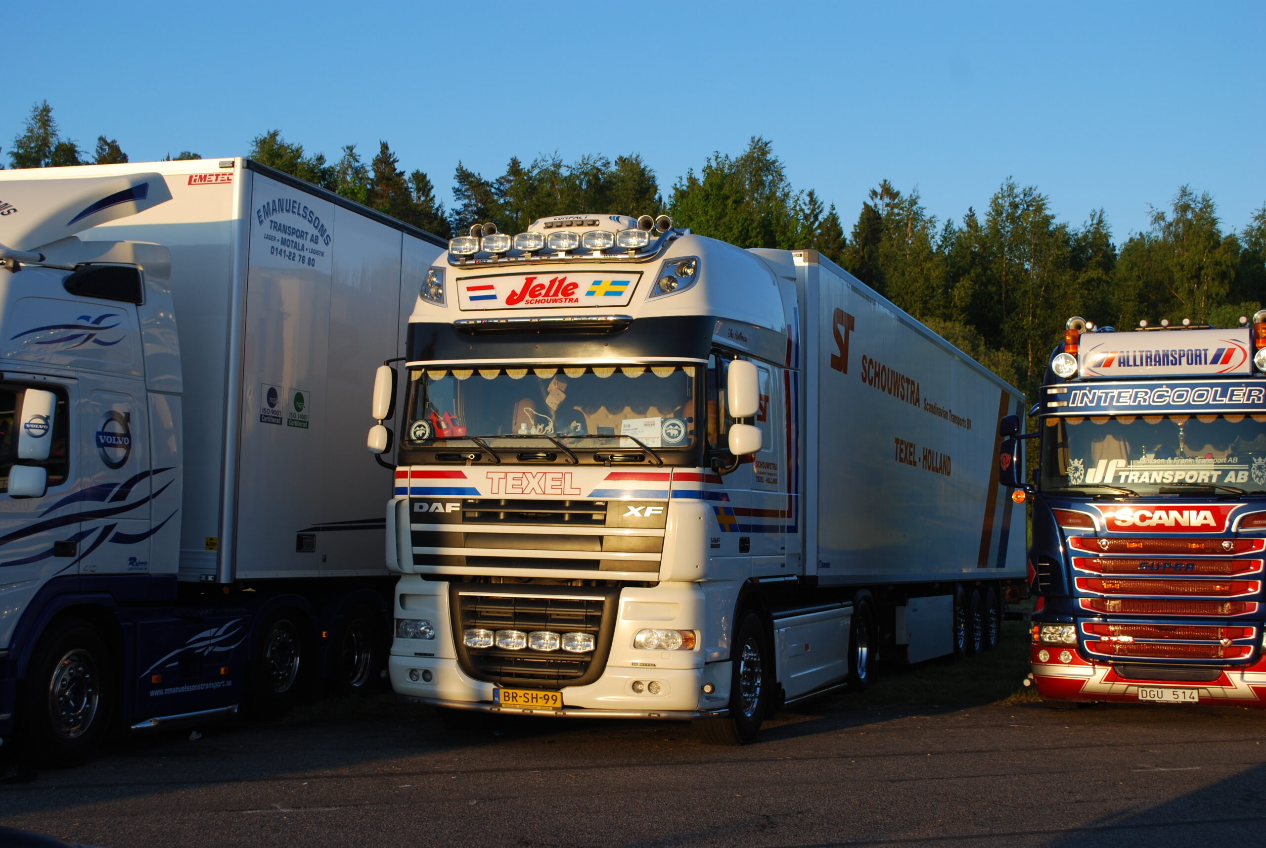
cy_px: 424
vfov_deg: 28.2
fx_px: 1690
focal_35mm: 48
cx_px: 633
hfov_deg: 41.1
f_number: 6.3
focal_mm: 32
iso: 100
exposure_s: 1/160
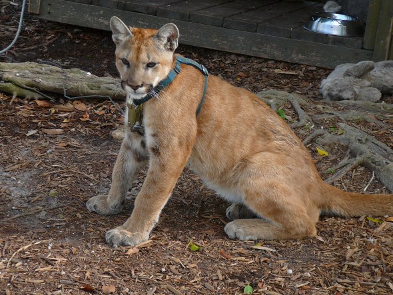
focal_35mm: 137
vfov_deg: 10.8
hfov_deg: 14.4
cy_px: 148
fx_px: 1556
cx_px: 196
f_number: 4
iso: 80
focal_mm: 20.4
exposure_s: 1/100
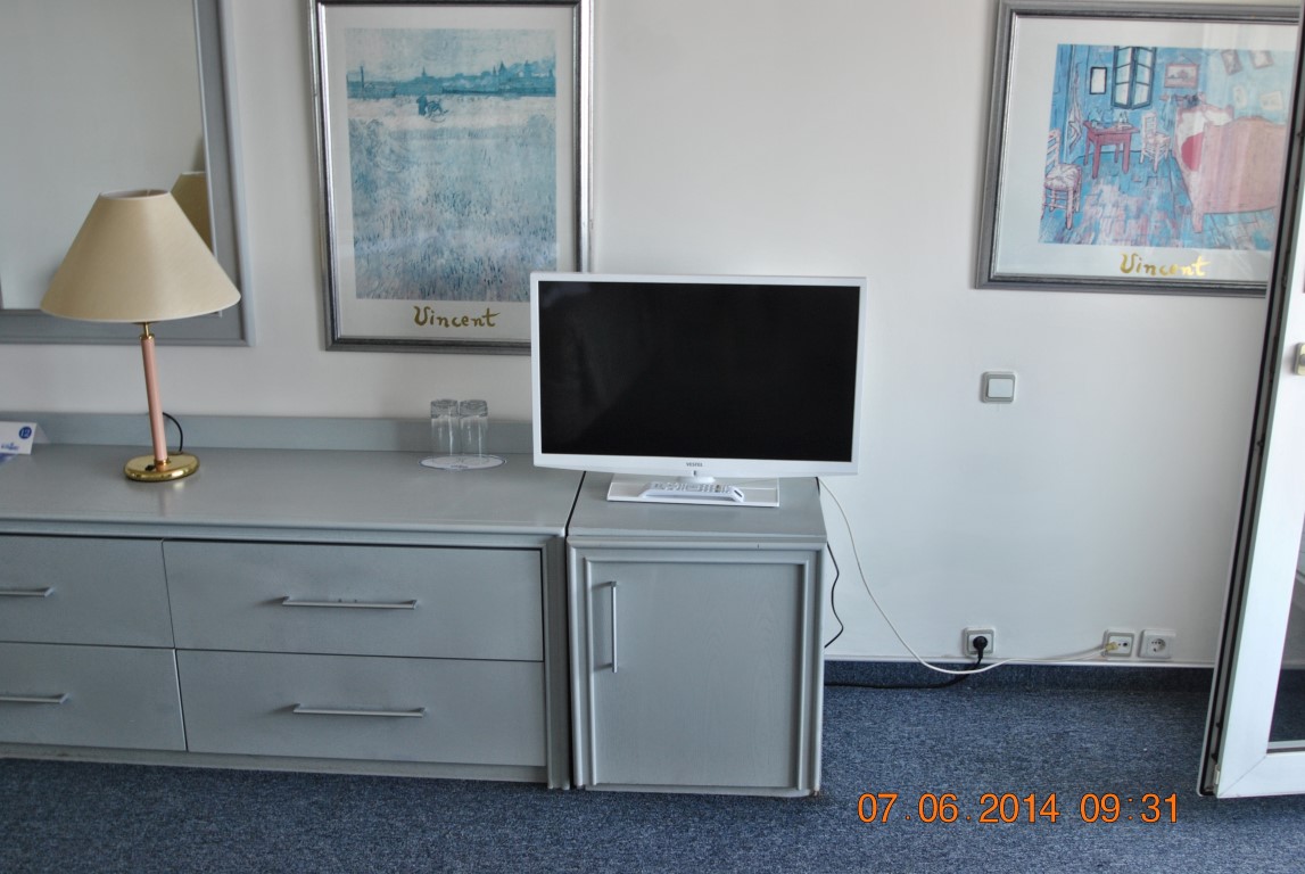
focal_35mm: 36
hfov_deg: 53.1
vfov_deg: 37.0
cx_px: 652
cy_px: 437
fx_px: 1307
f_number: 4.5
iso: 200
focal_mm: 24
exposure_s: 1/30
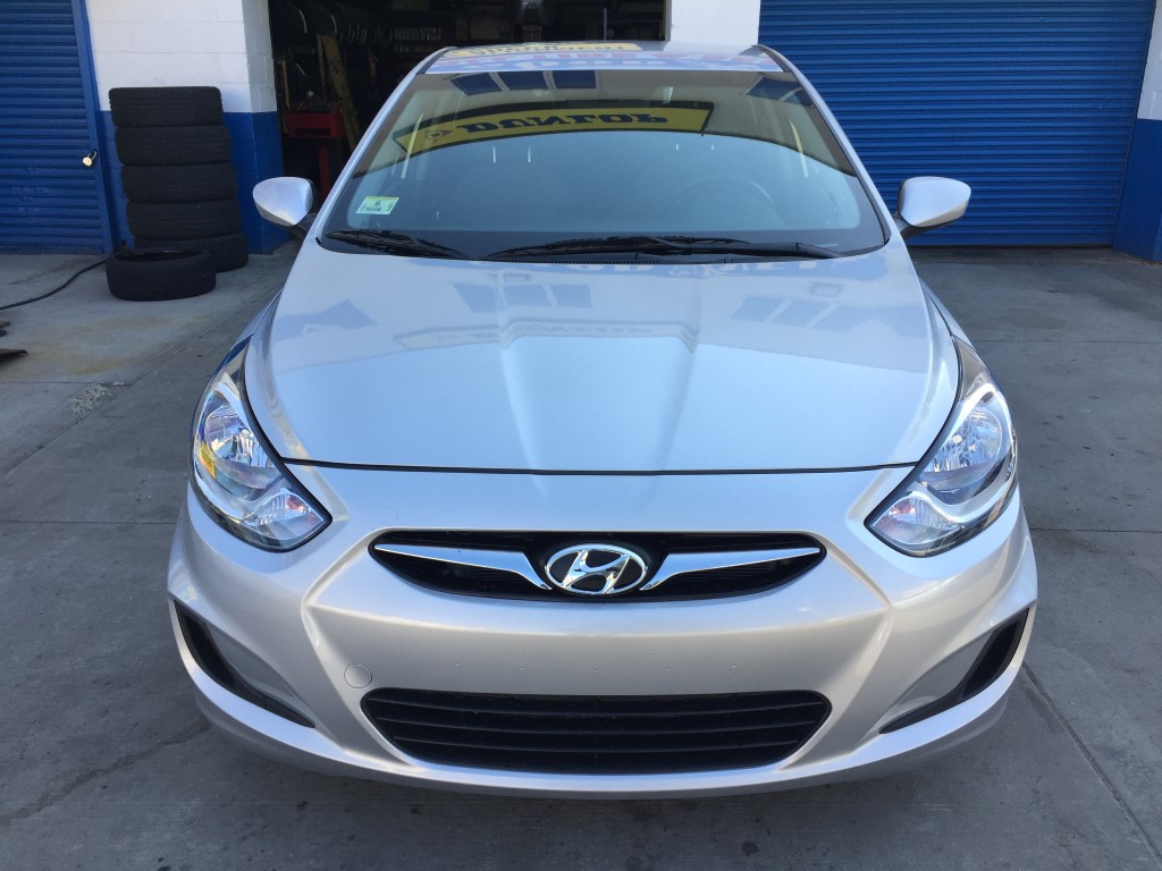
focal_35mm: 29
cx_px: 581
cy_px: 436
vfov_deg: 48.2
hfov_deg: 61.7
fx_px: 973
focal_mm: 4.15
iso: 32
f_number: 2.2
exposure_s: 1/403
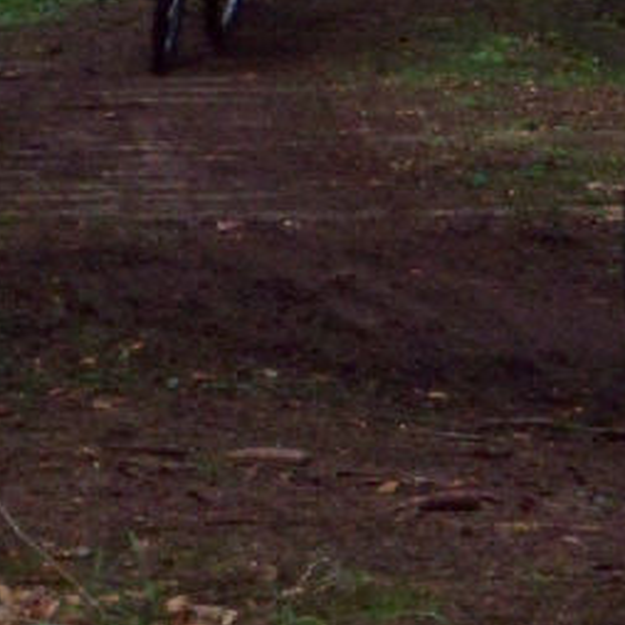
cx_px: 731
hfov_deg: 5.3
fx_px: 6680
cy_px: -17
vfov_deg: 5.3
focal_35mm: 327
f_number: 4.4
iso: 400
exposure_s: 1/125
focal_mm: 19.2
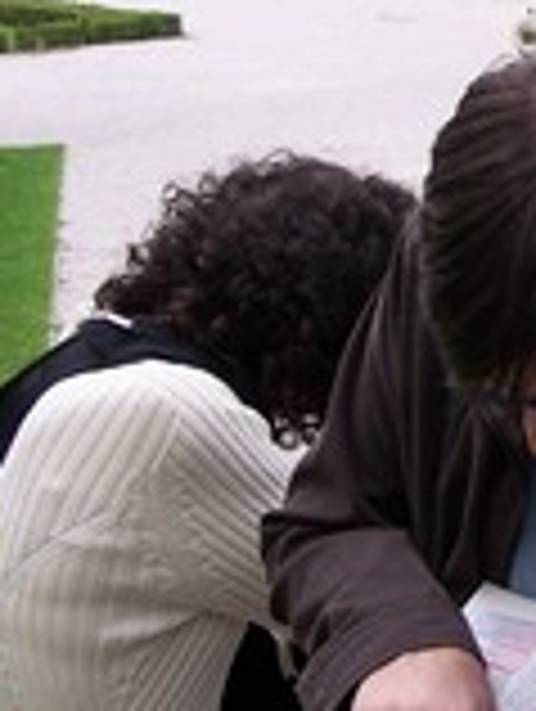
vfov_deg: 18.1
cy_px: 212
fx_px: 2224
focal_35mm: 108
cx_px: 604
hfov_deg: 13.4
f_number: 2.8
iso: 80
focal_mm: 6.3
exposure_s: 1/320
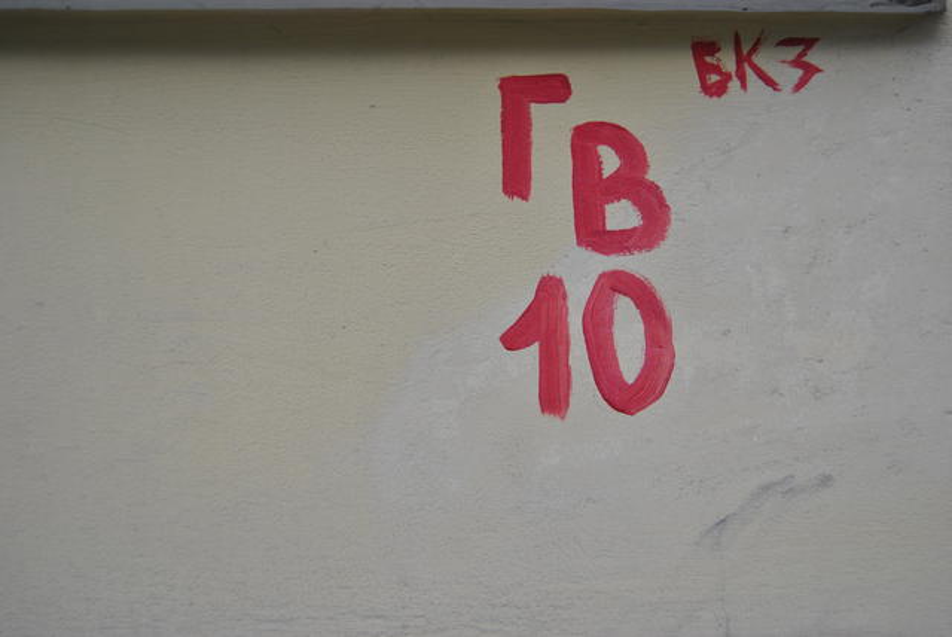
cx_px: 476
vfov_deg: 34.3
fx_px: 1032
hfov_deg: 49.5
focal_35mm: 39
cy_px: 318
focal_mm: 26
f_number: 4
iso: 200
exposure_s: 1/60
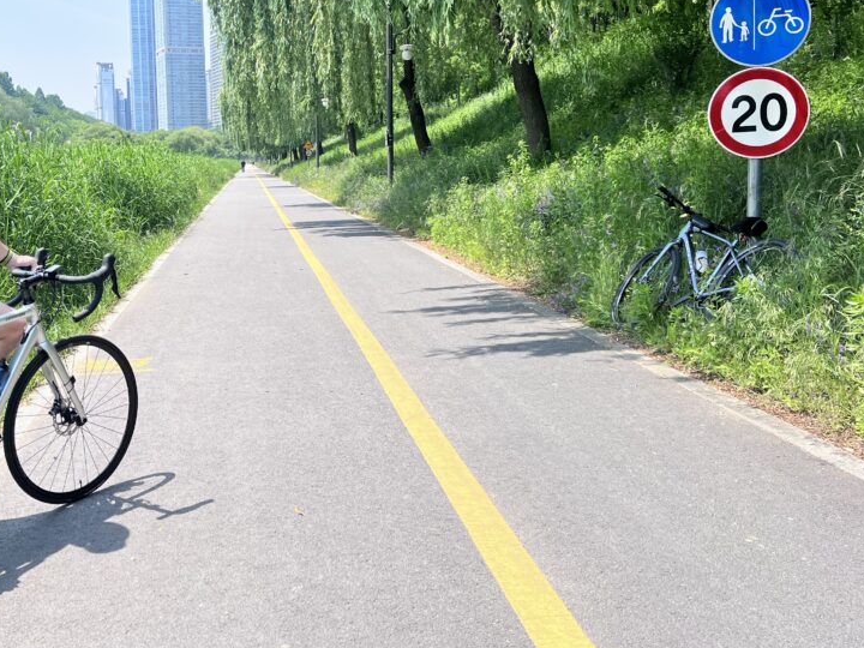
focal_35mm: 37
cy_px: 235
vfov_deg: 38.4
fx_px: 924
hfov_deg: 49.3
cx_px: 294
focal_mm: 5.7
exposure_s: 1/2571
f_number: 1.5
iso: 50
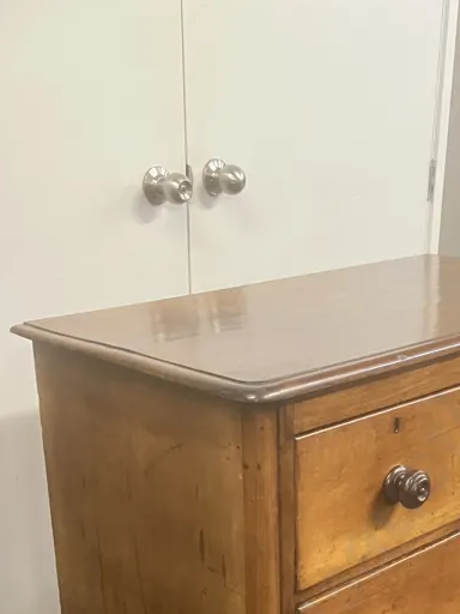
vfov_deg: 31.9
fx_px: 992
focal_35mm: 56
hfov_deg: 25.9
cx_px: 331
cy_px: 601
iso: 250
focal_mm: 3.99
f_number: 1.8
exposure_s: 1/33
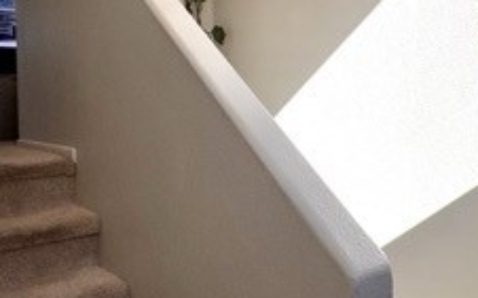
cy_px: 97
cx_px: 368
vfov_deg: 30.3
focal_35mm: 42
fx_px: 547
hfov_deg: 45.3
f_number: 2.2
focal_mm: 2.22
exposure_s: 1/956
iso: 40
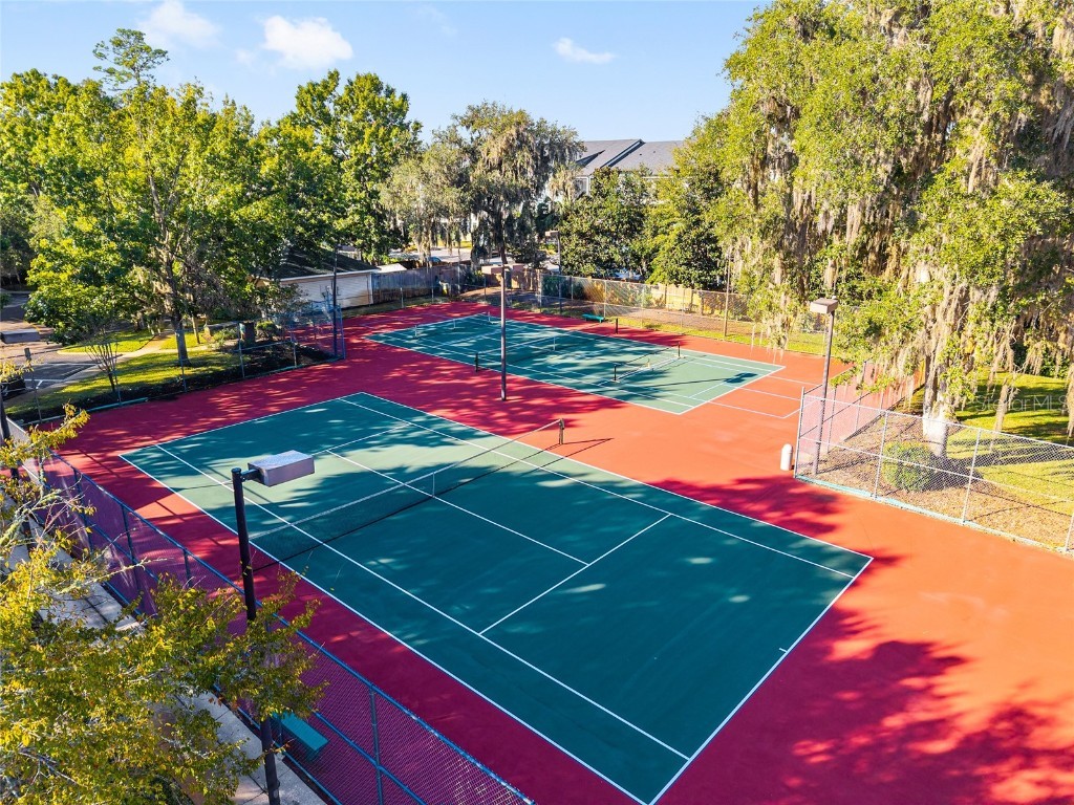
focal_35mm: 24
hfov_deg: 71.6
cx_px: 537
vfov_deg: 56.8
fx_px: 745
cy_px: 402
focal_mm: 8.67
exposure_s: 1/1600
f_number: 1.8
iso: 310
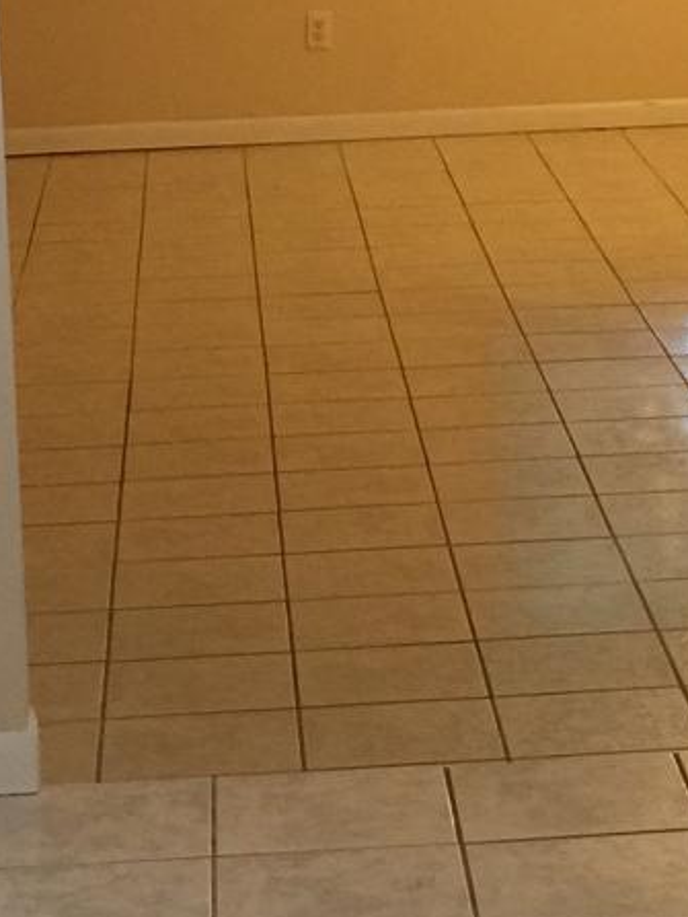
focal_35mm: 130
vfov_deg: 15.1
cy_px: 191
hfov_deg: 11.4
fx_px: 3442
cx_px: 546
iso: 40
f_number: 2.2
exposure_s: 1/30
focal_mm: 4.15
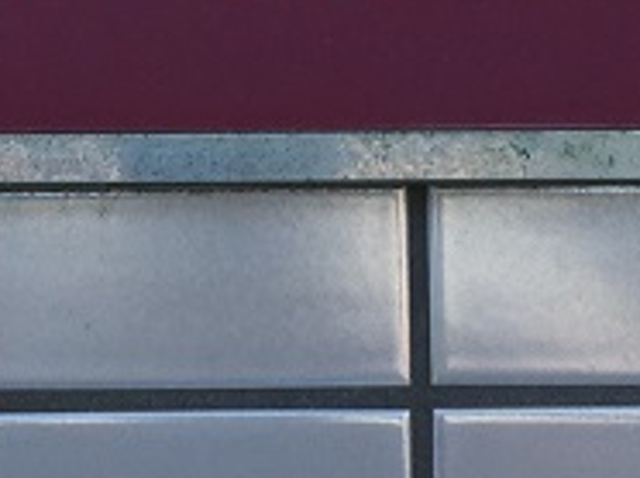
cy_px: -117
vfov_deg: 11.6
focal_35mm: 125
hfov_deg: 15.7
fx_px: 2308
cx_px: 114
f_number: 2.2
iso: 32
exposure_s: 1/359
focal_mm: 4.15
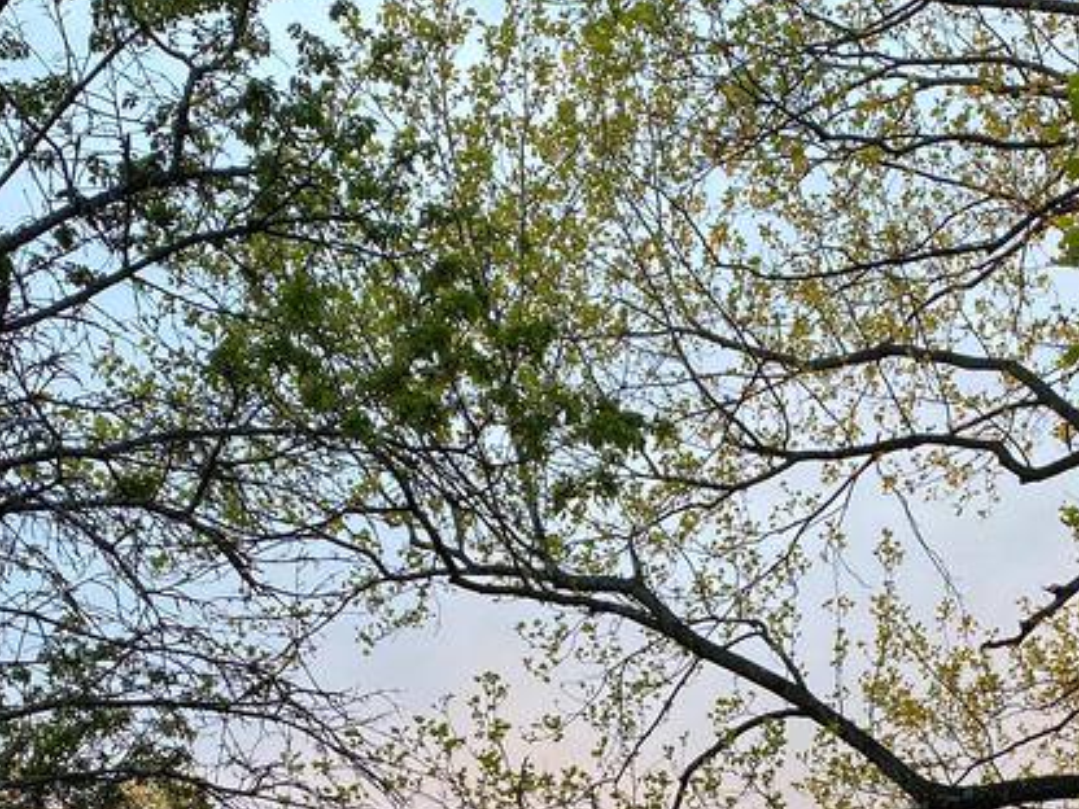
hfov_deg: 30.0
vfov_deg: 21.6
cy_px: 915
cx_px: 726
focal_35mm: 64
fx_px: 1995
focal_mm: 4.25
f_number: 1.8
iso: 80
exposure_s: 1/121
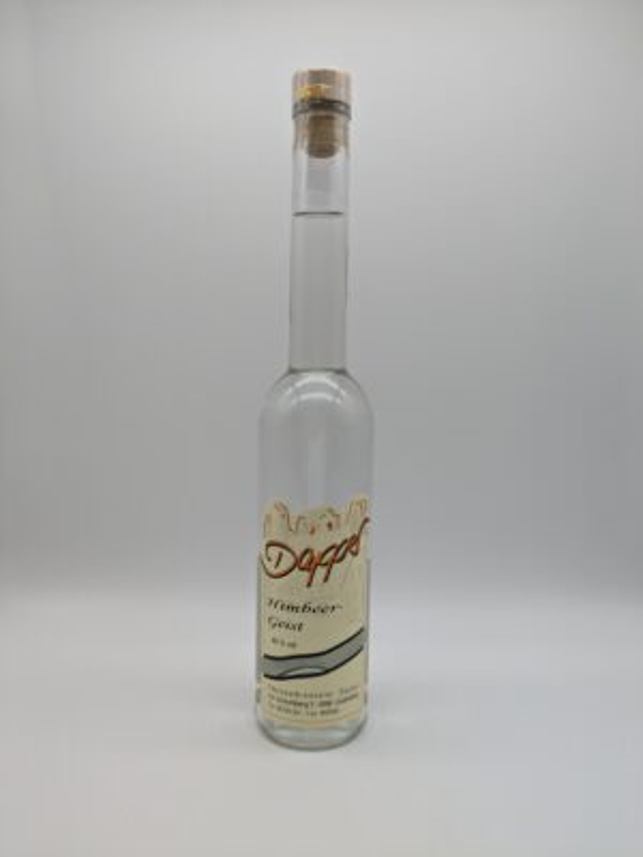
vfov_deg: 65.3
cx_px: 322
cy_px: 428
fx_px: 669
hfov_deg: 51.4
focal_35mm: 27
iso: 52
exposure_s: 1/219
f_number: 1.73
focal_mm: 4.38
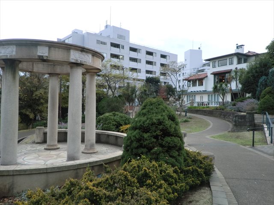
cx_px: 137
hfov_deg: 67.3
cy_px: 102
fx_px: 206
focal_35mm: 26
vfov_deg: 53.1
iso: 80
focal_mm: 4.7
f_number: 2.8
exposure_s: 1/60
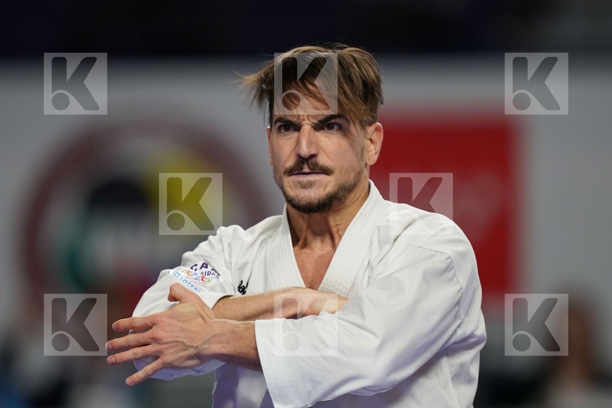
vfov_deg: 2.3
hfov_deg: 3.4
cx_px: 306
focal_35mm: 600
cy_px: 204
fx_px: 10199
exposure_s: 1/400
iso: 640
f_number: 2.8
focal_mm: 400
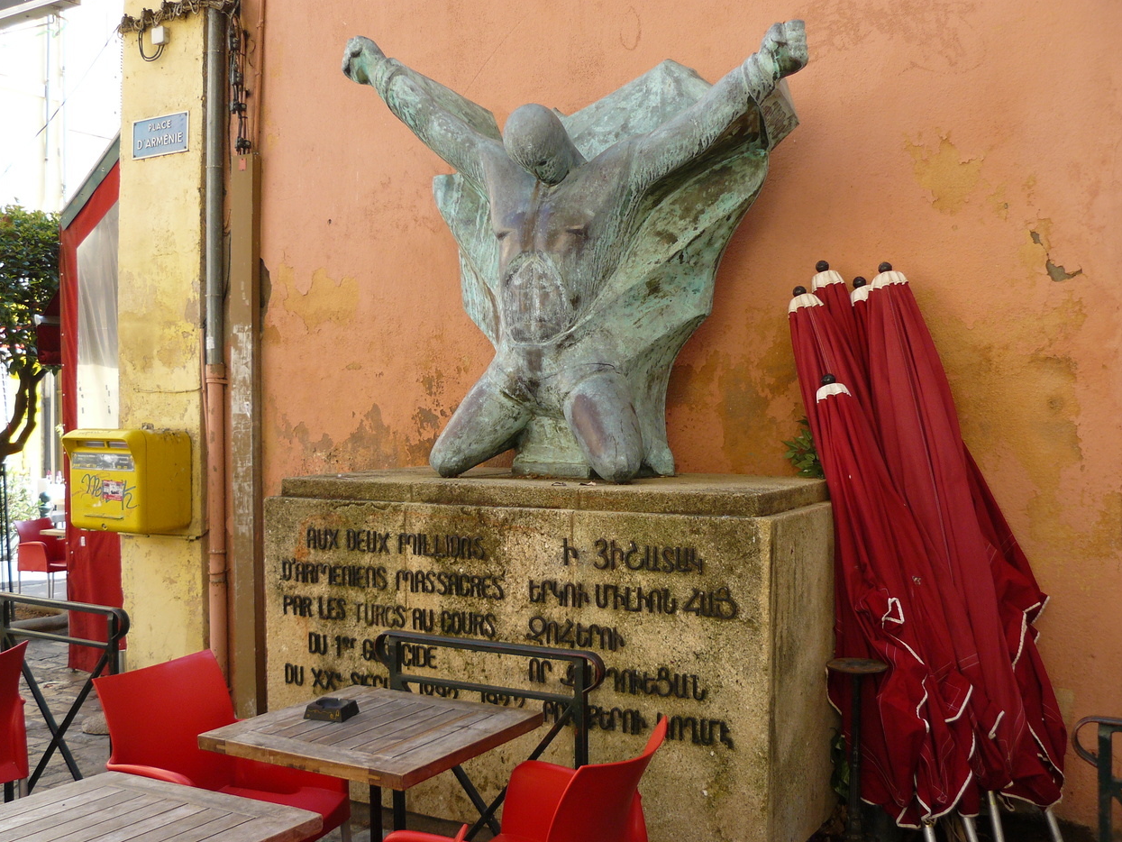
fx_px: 1199
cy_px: 416
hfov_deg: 50.1
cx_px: 551
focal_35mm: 37
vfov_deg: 38.7
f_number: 2.8
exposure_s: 1/125
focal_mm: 6
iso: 100
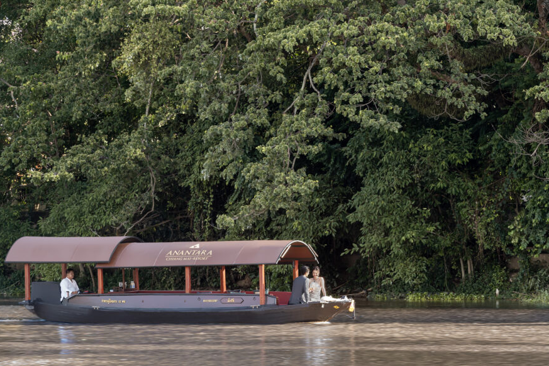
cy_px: 205
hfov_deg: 8.7
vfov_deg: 5.8
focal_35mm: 236
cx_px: 292
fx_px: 3599
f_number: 11
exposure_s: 1/60
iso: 1000
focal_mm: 200
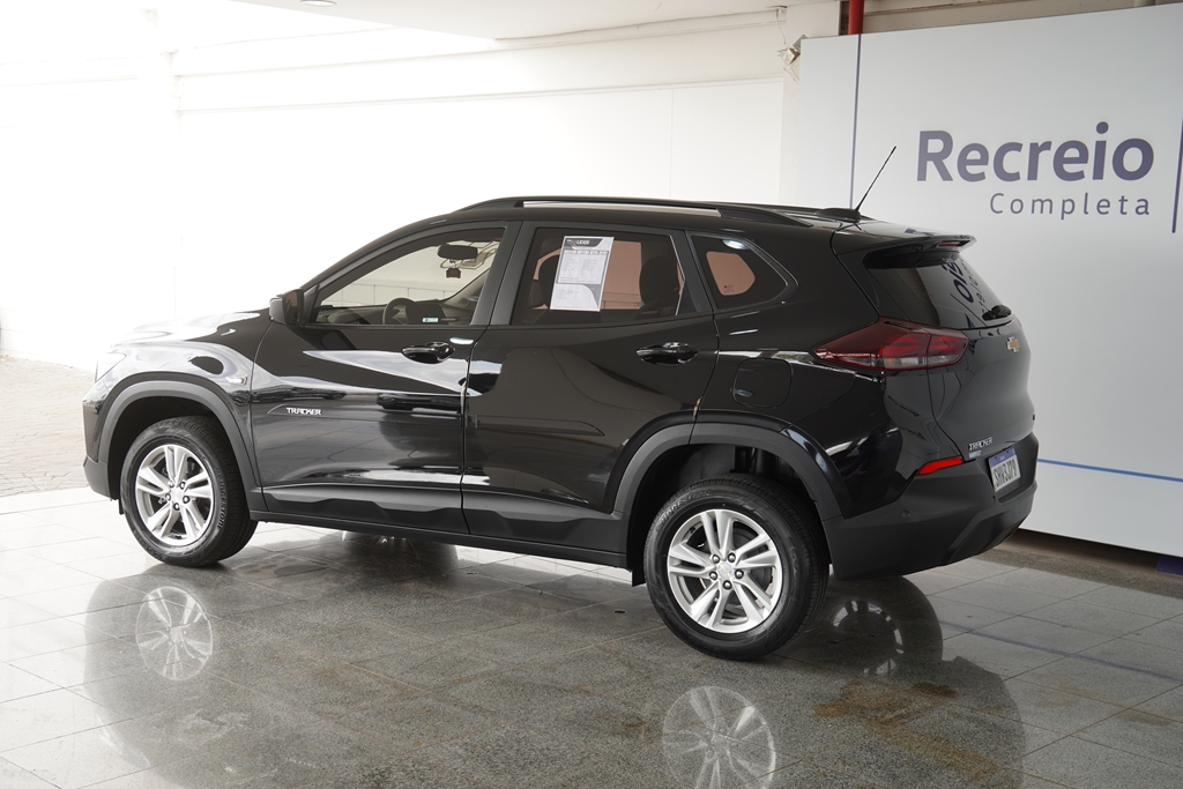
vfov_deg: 29.9
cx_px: 592
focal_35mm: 45
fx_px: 1479
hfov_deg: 43.6
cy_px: 394
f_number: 4
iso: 100
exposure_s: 1/80
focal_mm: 30
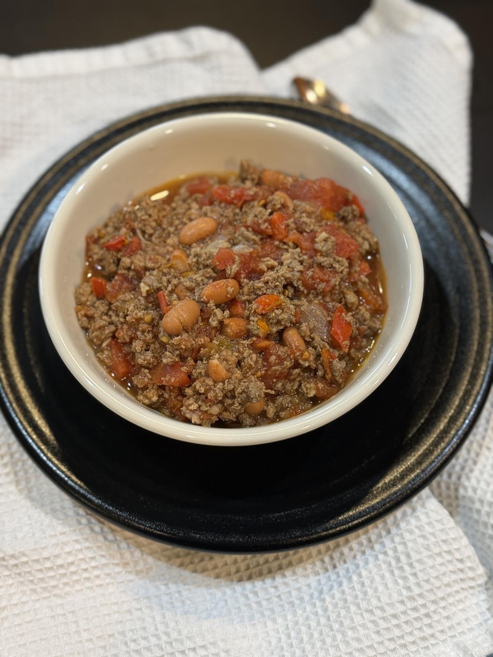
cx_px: 246
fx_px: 911
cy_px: 328
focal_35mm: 48
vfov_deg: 39.7
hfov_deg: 30.3
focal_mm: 6.76
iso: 125
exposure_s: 1/60
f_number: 1.78
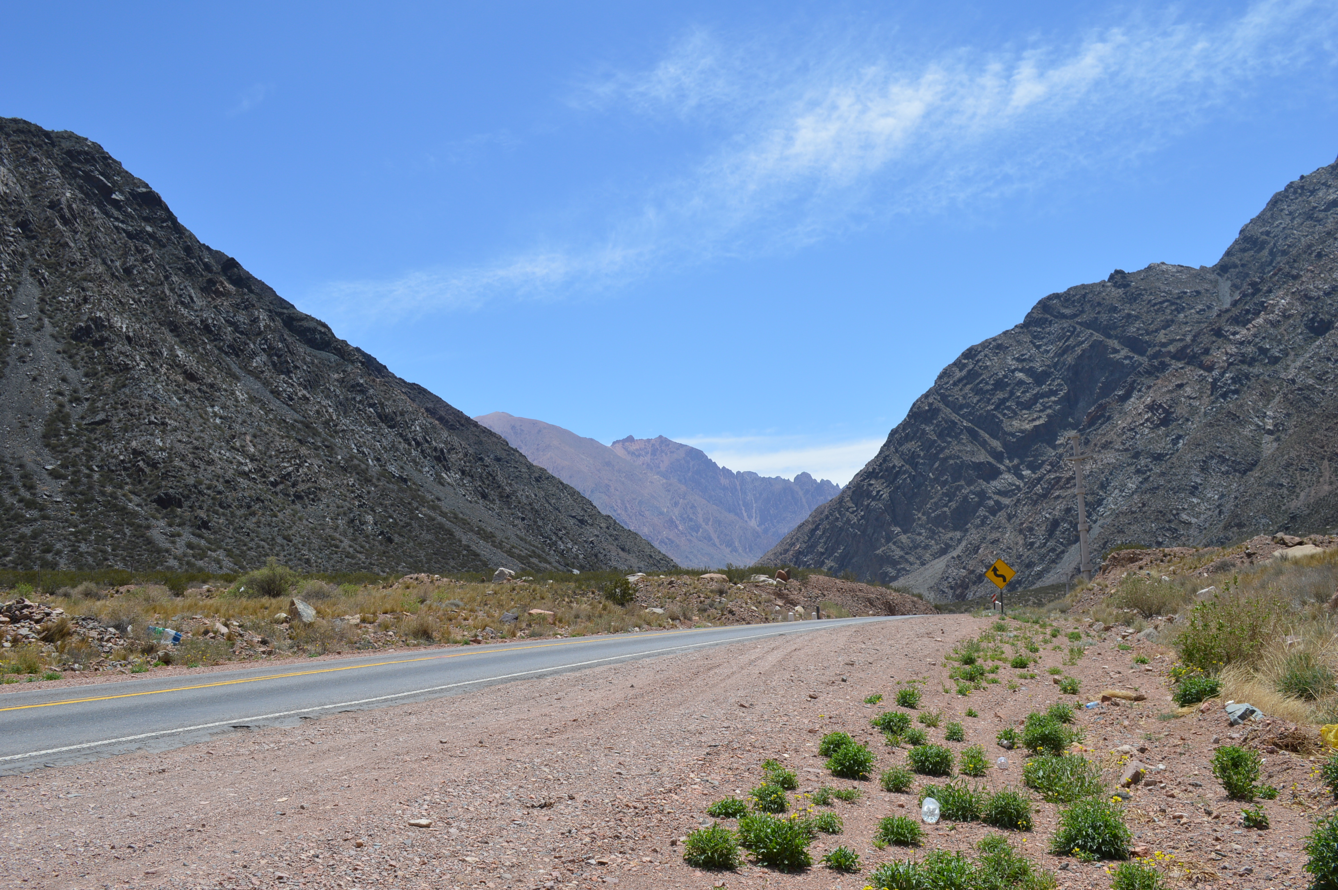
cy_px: 445
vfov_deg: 39.9
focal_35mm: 33
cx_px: 669
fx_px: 1225
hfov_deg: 57.3
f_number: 8
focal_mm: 22
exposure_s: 1/250
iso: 100
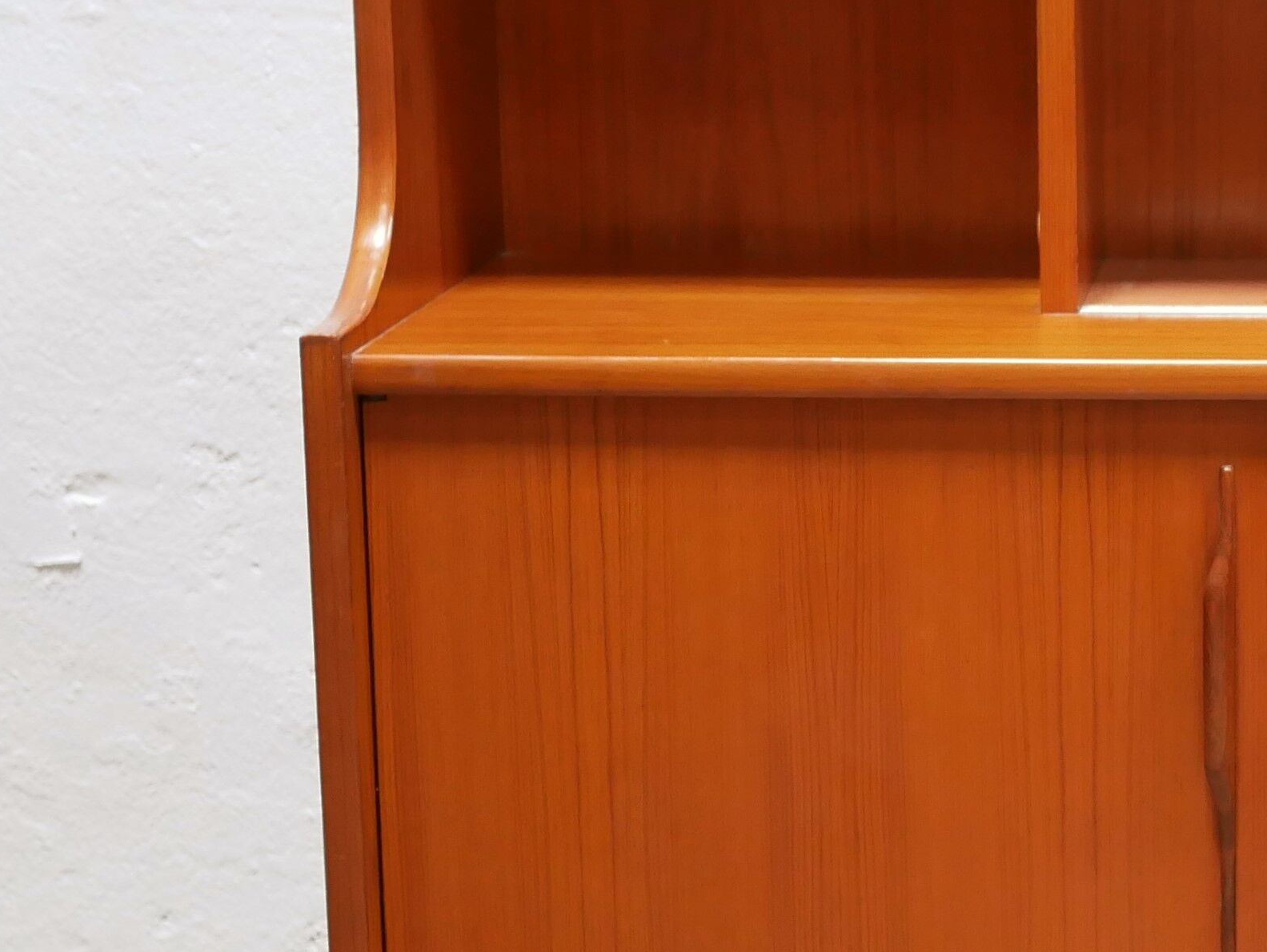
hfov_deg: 16.3
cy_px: 508
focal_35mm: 116
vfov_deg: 12.8
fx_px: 4248
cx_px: 1521
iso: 640
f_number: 1.7
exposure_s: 1/60
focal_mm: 20
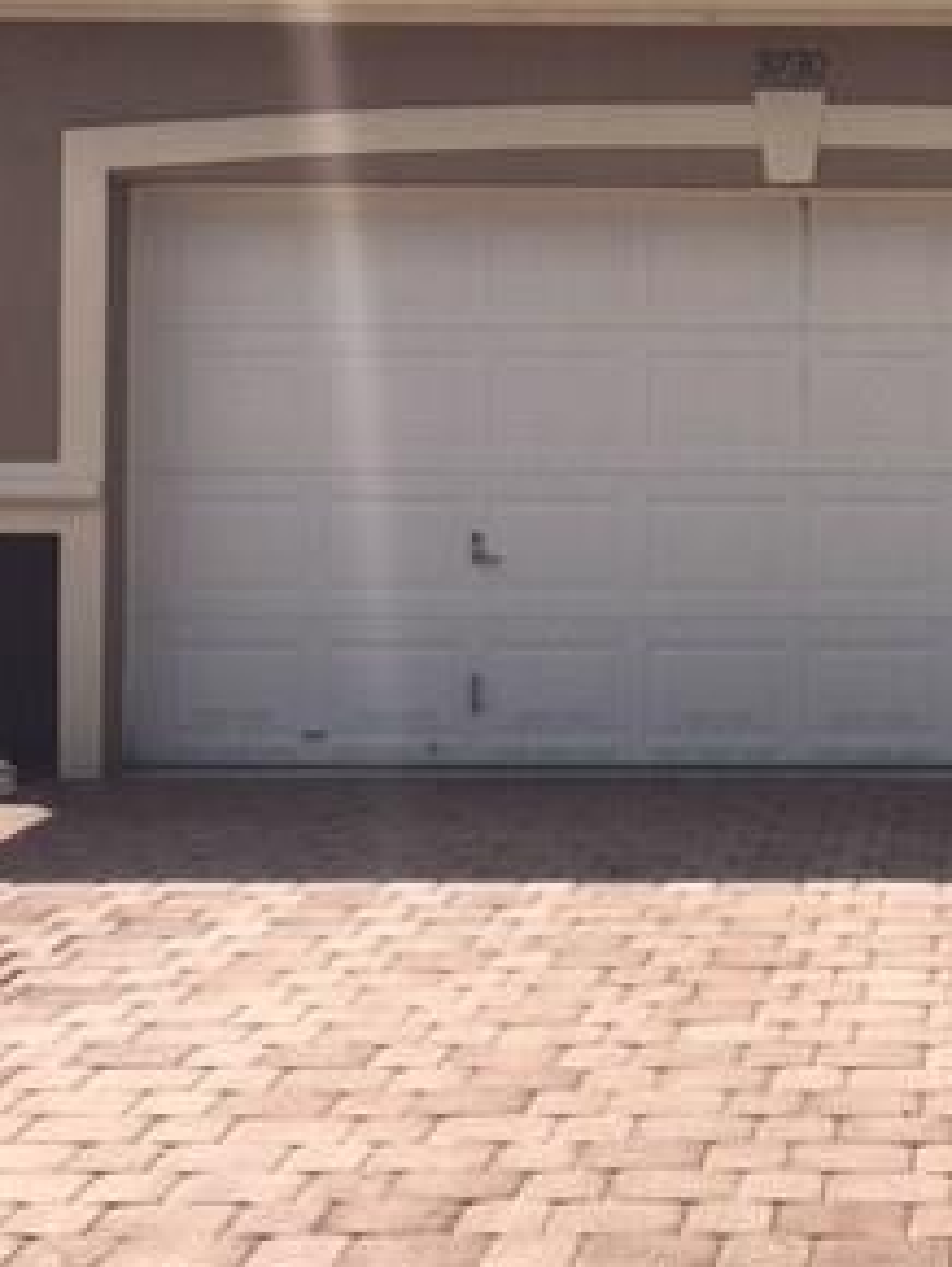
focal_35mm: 64
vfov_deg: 29.9
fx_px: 2343
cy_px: 376
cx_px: 961
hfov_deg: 22.1
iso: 25
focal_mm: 4.15
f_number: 2.2
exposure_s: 1/1709
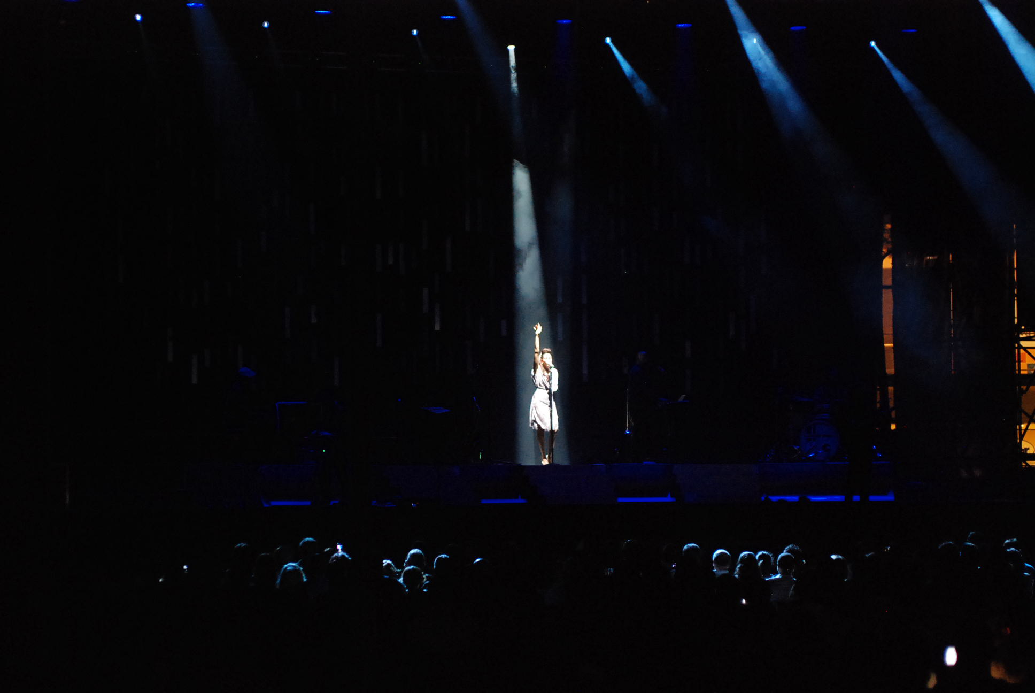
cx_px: 518
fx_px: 3022
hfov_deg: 19.4
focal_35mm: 105
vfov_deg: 13.1
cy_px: 346
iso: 1600
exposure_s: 1/60
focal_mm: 70
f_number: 2.8
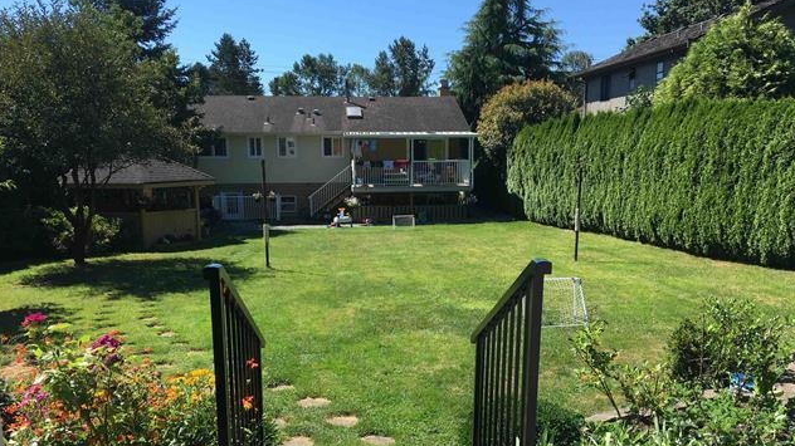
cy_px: 288
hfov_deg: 61.0
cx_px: 395
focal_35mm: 32
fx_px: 674
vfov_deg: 36.4
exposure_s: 1/894
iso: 25
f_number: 2.2
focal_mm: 4.15
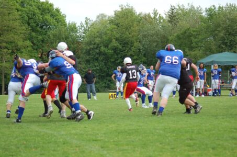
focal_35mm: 150
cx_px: 118
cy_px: 78
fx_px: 985
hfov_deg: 13.7
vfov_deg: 9.1
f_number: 4.2
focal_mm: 100
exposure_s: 1/1000
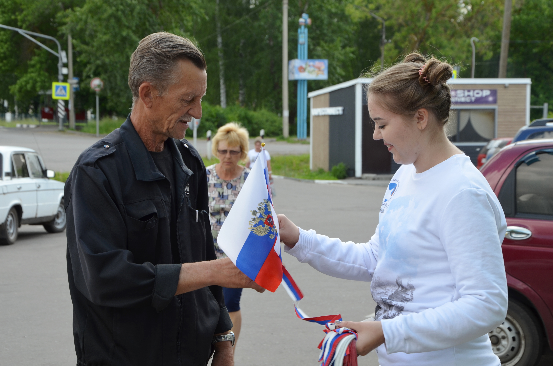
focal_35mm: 87
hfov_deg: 23.4
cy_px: 183
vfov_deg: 15.6
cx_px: 276
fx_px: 1334
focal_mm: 58
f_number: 7.1
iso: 200
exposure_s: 1/200
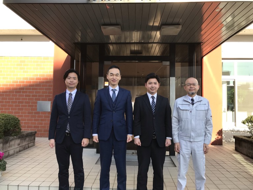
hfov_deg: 63.4
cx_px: 126
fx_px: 205
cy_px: 95
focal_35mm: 28
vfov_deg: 49.7
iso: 20
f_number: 1.8
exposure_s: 1/435
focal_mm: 3.99
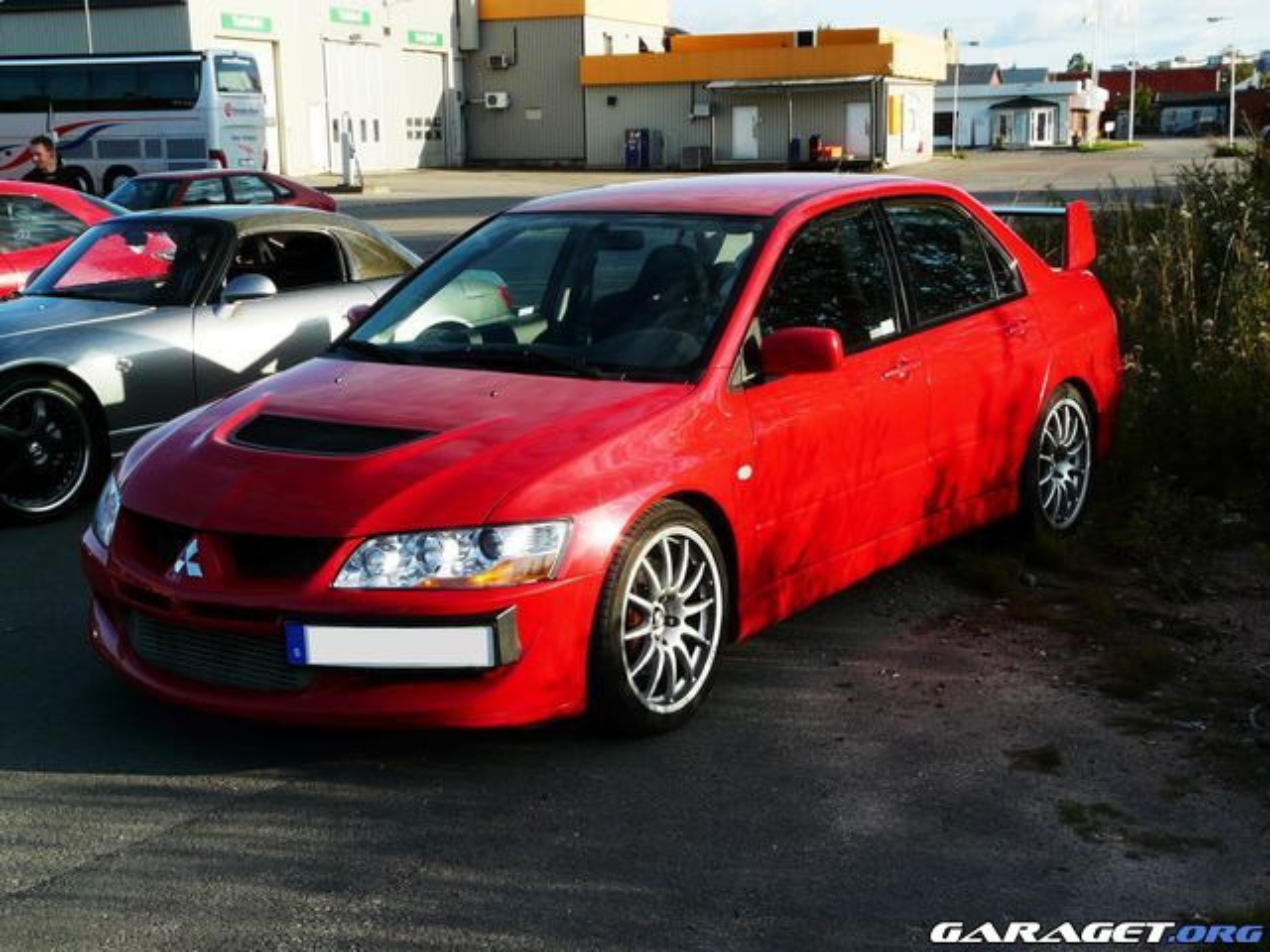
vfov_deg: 30.3
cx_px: 635
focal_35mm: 48
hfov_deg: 39.7
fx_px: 1761
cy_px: 476
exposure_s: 1/320
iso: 100
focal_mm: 7.9
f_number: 5.6
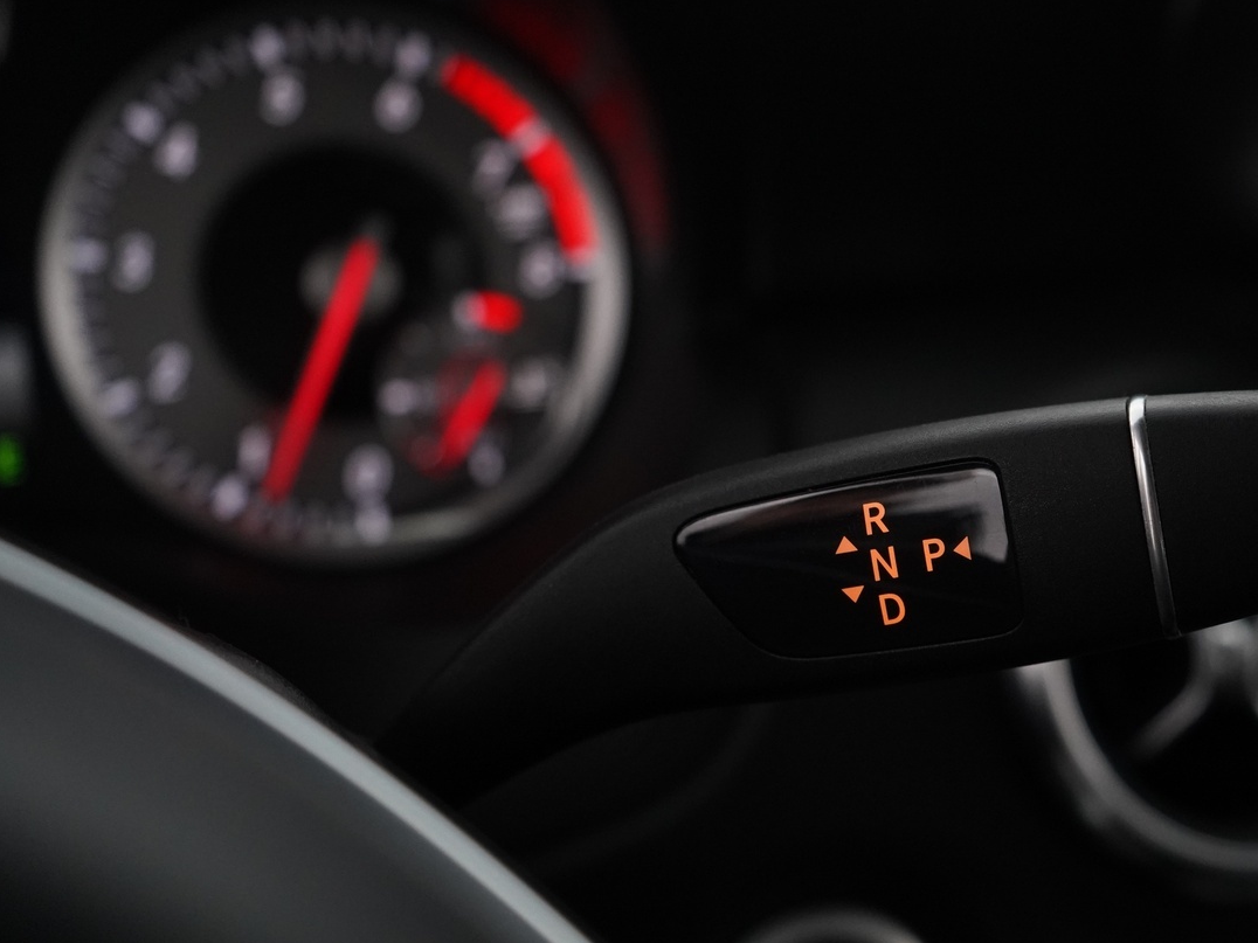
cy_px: 497
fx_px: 1999
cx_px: 933
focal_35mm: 55
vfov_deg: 26.6
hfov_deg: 34.3
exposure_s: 1/60
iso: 4000
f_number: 4
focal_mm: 38
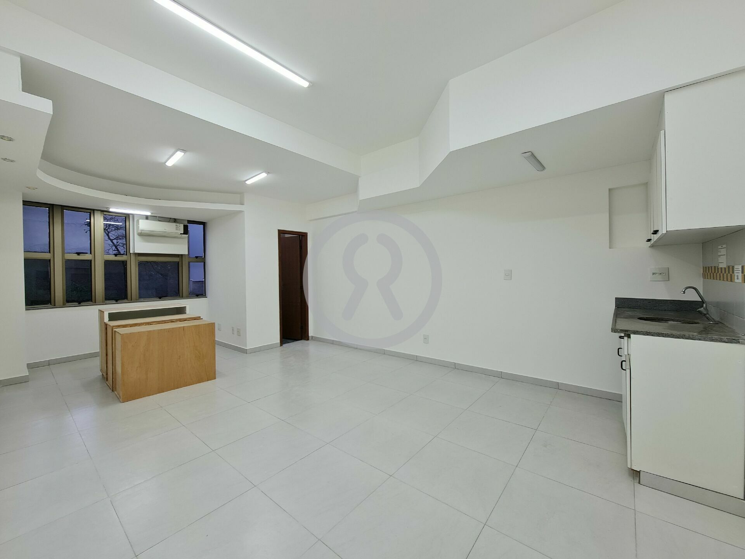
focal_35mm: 13
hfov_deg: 106.2
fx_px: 280
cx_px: 372
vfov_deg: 89.9
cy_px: 280
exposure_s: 1/60
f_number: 2.2
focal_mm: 2.2
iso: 64
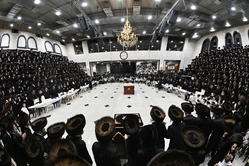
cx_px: 124
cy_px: 83
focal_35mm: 15
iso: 2500
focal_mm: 15
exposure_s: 1/320
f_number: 10
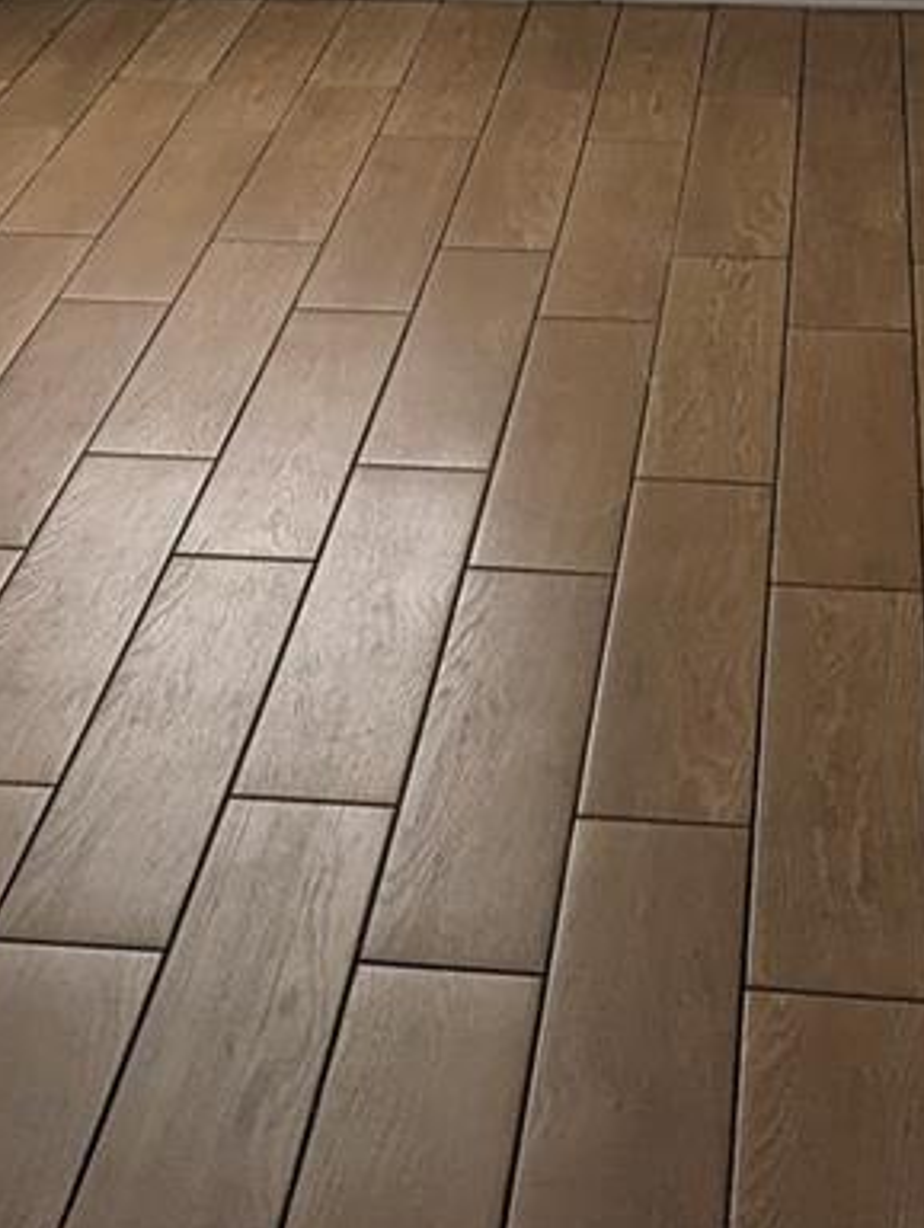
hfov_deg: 19.7
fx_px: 2663
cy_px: -192
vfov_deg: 23.9
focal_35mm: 75
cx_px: 484
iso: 45
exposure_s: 1/90.8
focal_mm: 6.81
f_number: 1.85
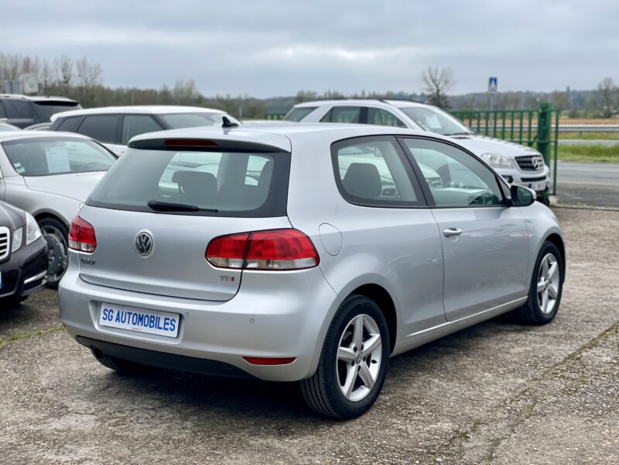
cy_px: 232
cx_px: 310
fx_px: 930
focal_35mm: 52
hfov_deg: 36.8
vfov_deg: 28.0
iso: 32
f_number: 2
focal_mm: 6
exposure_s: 1/1370
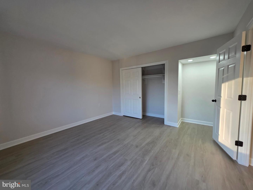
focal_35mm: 13
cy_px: 95
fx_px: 95
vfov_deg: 89.9
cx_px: 126
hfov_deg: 106.2
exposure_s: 1/120
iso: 125
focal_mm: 2.2
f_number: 1.9
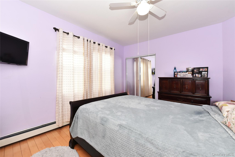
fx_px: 91
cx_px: 118
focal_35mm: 14
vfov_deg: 81.2
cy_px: 78
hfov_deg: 104.2
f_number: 8
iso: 1600
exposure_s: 1/160
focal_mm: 14
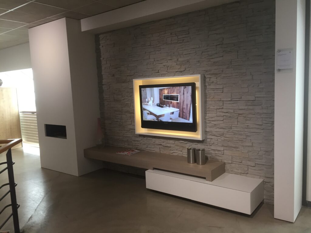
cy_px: 116
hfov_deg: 61.7
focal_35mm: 29
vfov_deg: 48.2
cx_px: 156
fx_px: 261
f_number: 2.2
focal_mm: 4.15
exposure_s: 1/33
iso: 50
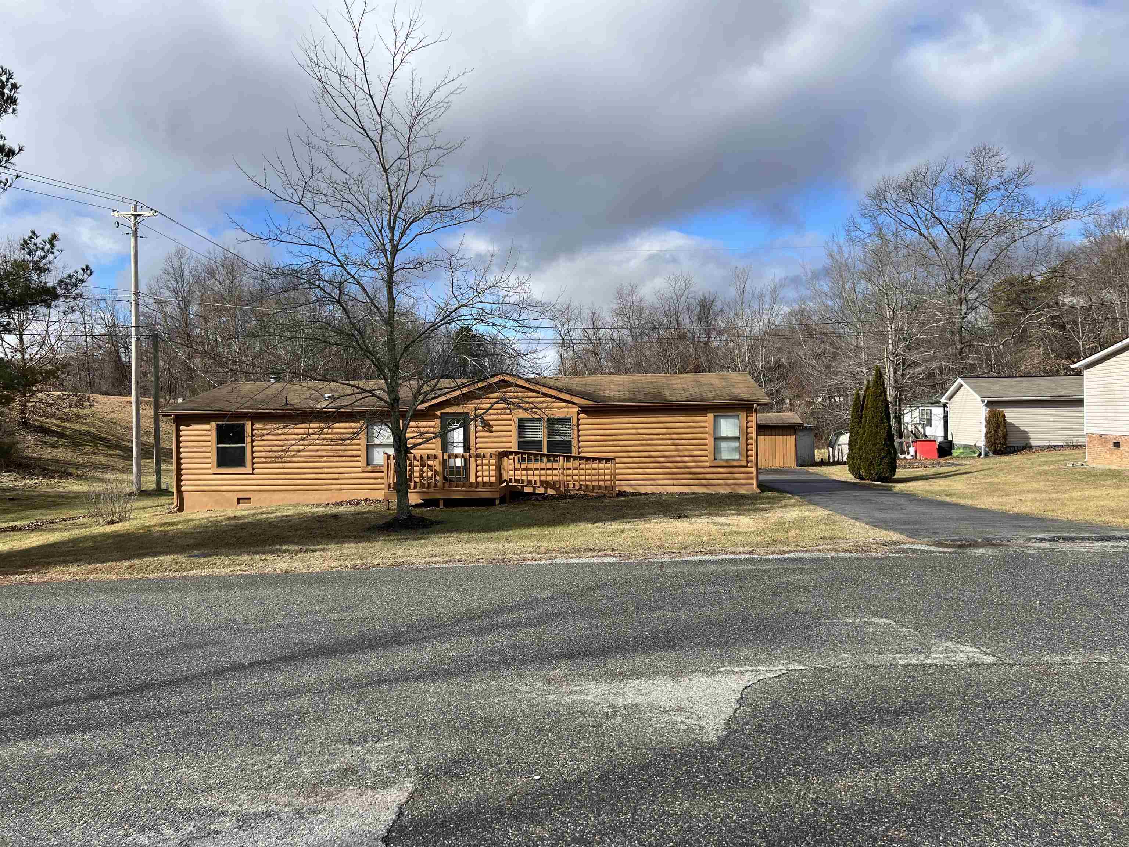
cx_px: 564
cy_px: 424
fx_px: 848
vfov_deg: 53.1
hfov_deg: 67.3
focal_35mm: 26
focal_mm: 5.7
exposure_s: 1/4115
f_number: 1.5
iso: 50
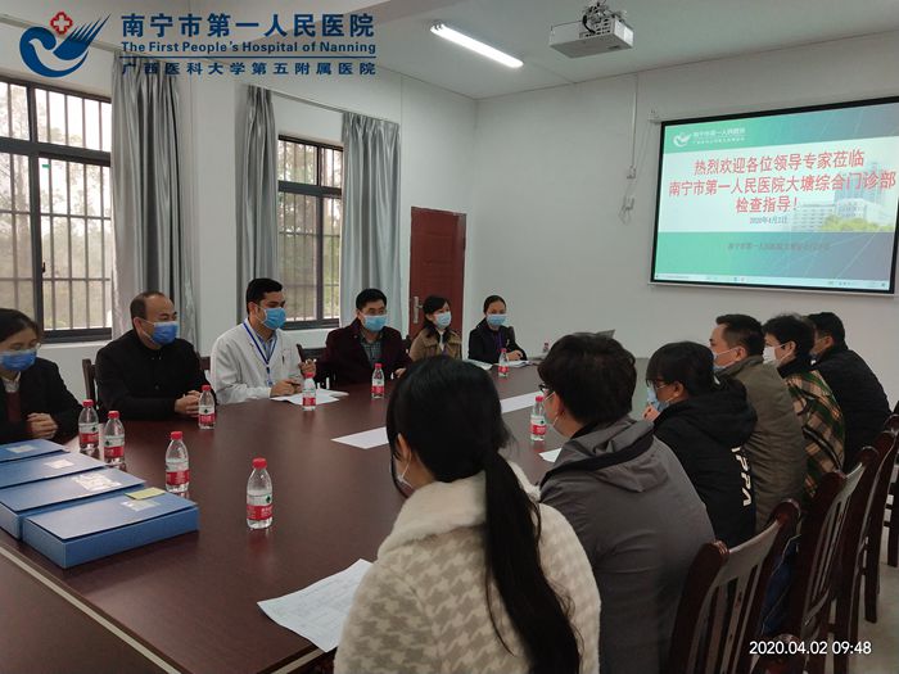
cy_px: 337
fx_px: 779
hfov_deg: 60.0
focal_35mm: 30
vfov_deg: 46.8
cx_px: 450
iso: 199
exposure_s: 1/100
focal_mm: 3.95
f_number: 1.8
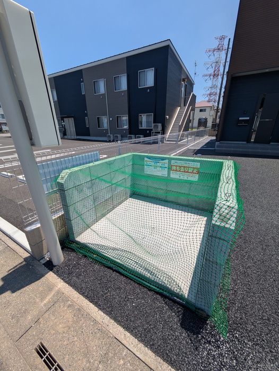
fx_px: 150
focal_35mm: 14
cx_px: 140
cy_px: 186
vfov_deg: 102.0
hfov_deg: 85.7
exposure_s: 1/1887
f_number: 2.2
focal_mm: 1.83
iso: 46
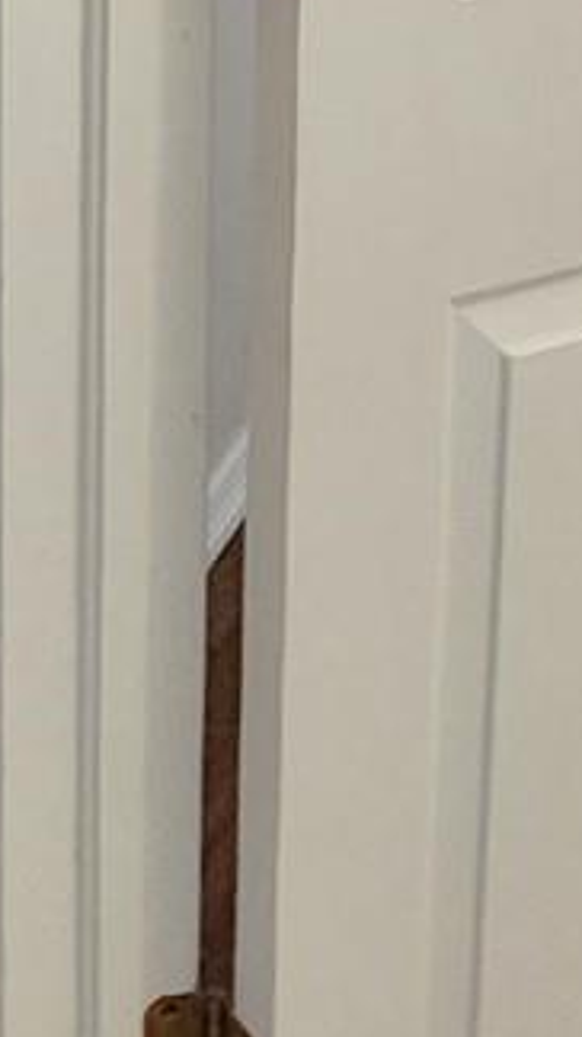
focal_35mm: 70
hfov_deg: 15.1
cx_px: -444
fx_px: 1922
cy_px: -515
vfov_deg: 23.9
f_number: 2.2
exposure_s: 1/30
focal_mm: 2.2
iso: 320
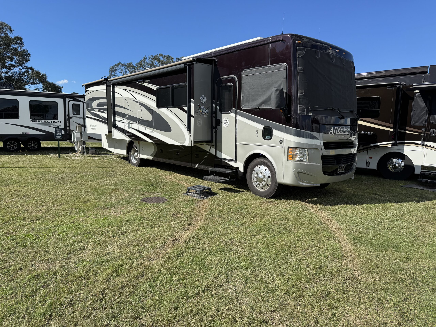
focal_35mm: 24
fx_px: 302
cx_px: 218
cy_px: 164
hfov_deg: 71.6
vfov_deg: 56.8
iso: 80
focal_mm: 6.76
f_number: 1.78
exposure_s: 1/4049
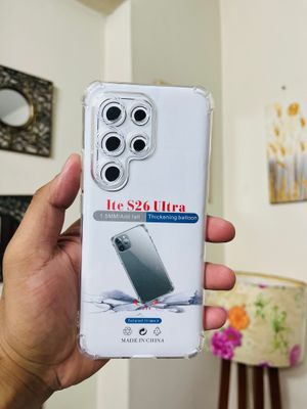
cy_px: 204
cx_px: 154
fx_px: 307
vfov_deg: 67.3
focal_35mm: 26
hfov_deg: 53.1
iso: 125
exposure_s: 1/100
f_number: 1.6
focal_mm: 5.1
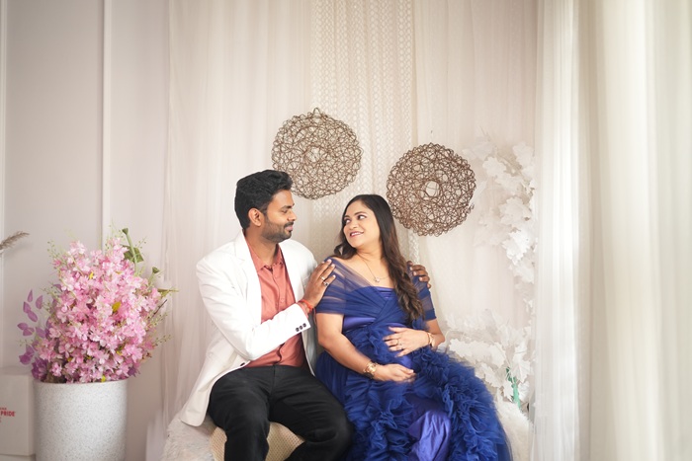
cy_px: 230
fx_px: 961
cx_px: 346
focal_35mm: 50
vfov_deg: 27.0
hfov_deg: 39.6
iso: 640
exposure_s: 1/125
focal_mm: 50
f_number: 1.8
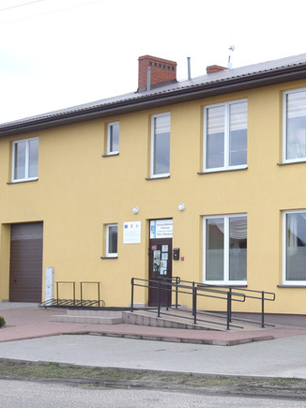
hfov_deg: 19.5
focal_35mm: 70
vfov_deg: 27.8
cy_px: 224
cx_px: 391
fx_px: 825
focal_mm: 22
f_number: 8
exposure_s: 1/250
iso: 250
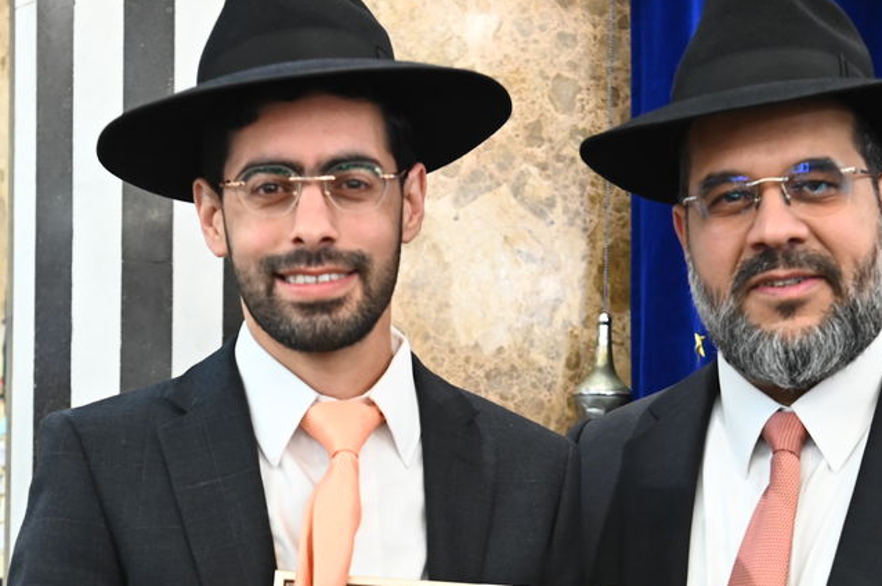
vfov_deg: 13.4
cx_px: 552
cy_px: 508
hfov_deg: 20.2
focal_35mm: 101
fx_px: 2472
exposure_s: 1/160
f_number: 4
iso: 1600
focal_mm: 46
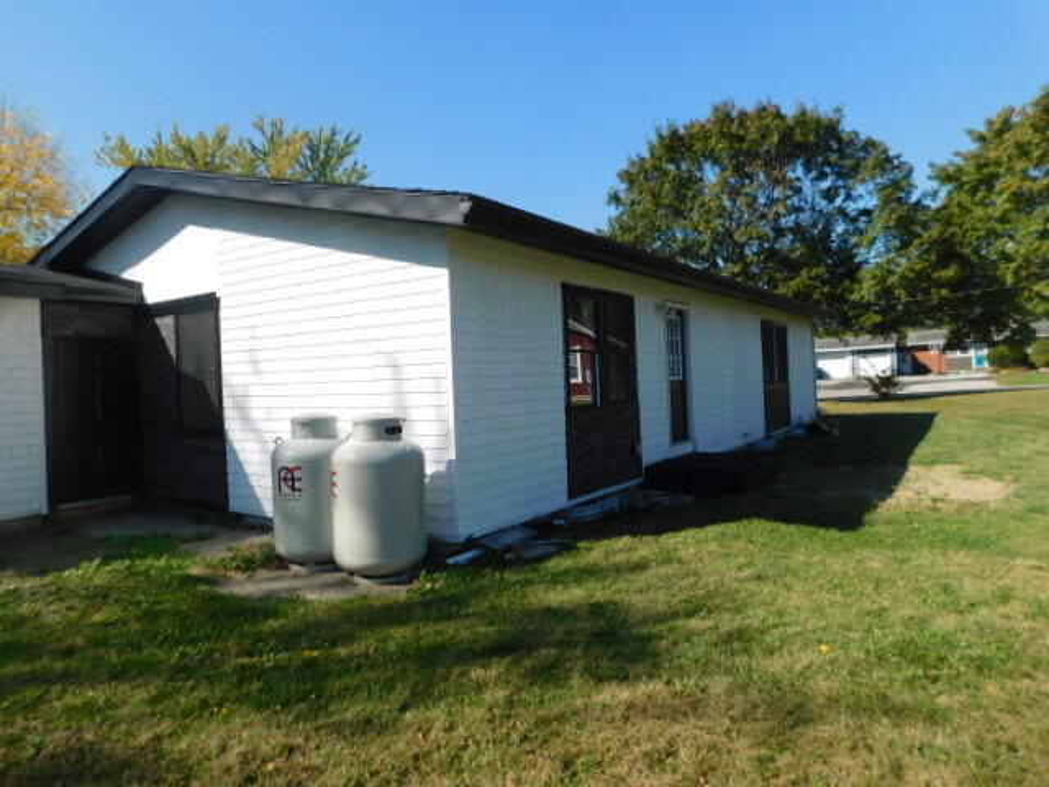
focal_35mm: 23
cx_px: 524
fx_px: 697
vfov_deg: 58.9
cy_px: 394
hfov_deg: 73.9
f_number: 6
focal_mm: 4
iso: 125
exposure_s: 1/400
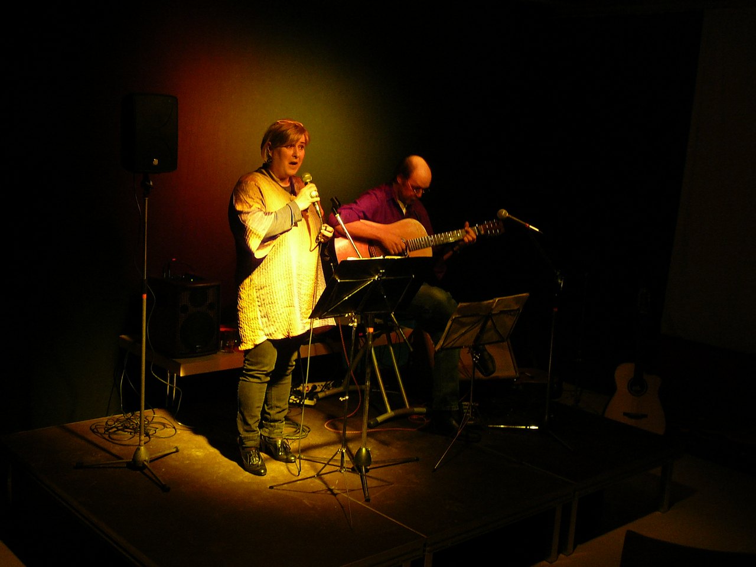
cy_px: 284
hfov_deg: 43.9
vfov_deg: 33.6
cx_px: 378
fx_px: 939
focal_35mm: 43
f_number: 3.2
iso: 200
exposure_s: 1/8
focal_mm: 6.4
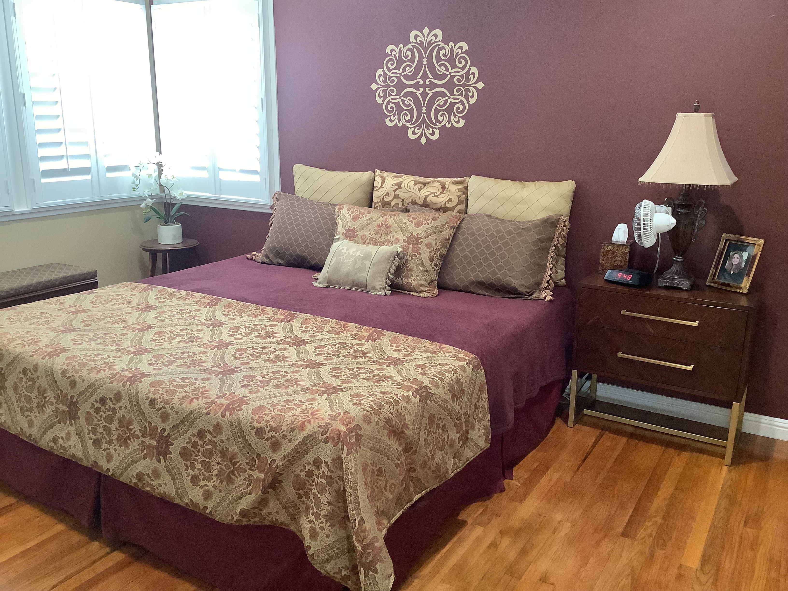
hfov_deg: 58.4
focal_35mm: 31
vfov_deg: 45.4
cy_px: 296
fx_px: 706
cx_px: 394
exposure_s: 1/60
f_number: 2.4
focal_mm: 3.3
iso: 400
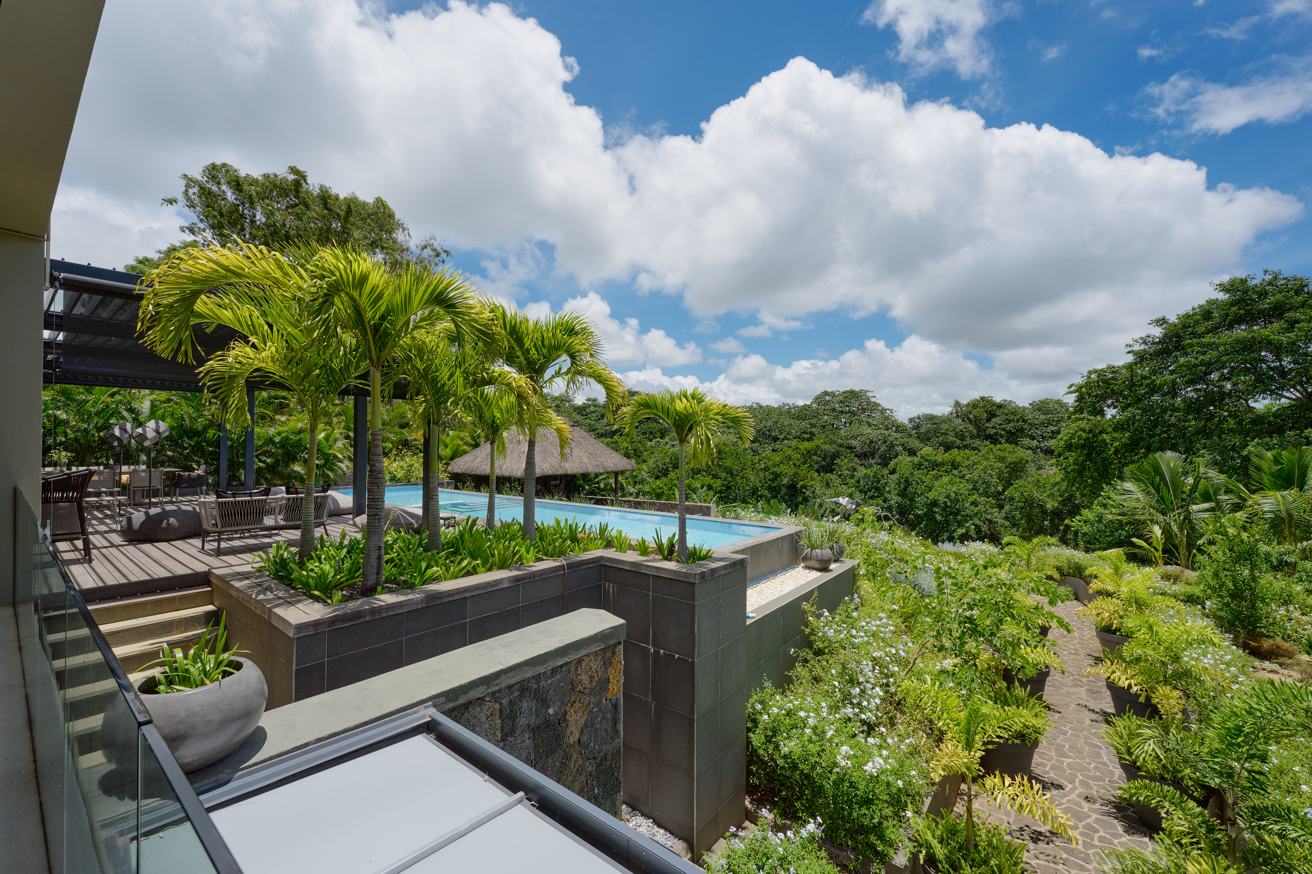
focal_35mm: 14
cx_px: 656
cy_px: 437
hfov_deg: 104.3
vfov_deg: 81.2
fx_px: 510
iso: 100
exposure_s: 1/320
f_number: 10
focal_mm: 14
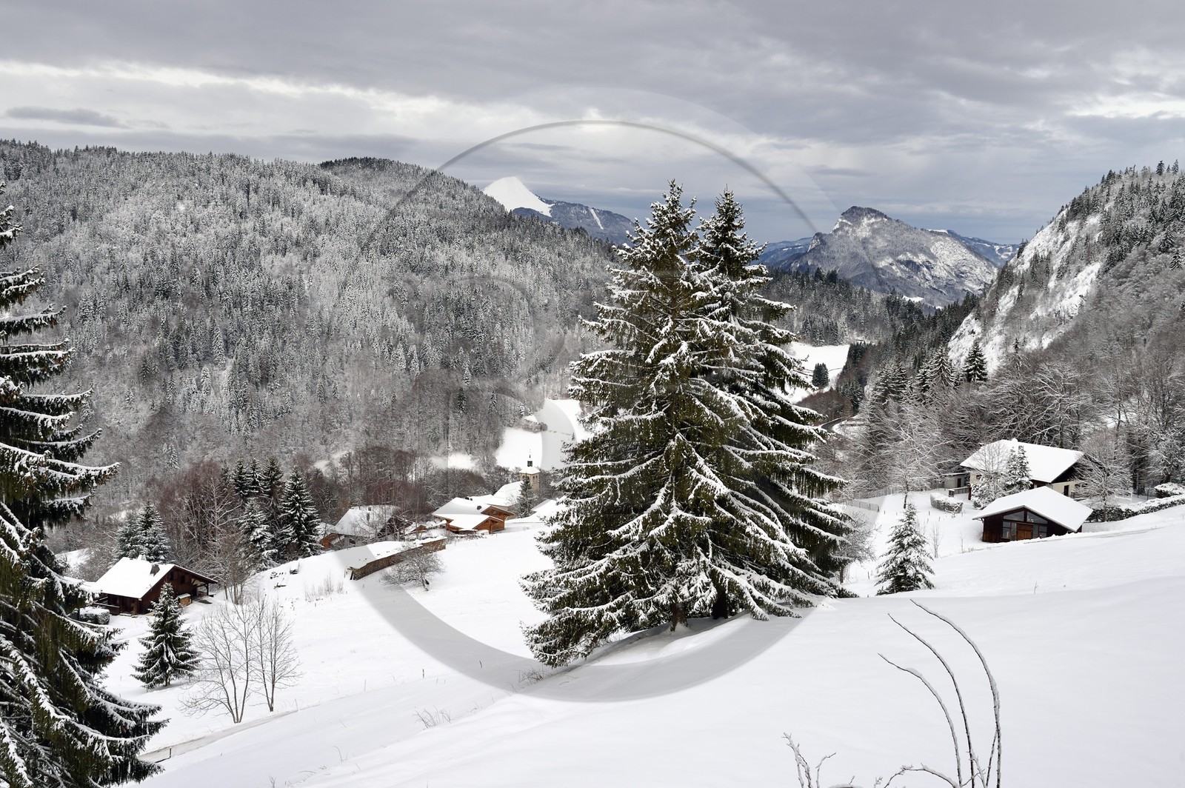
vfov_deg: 33.3
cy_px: 394
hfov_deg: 48.5
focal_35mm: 40
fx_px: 1316
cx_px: 592
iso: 200
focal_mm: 40
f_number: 14
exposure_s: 1/200
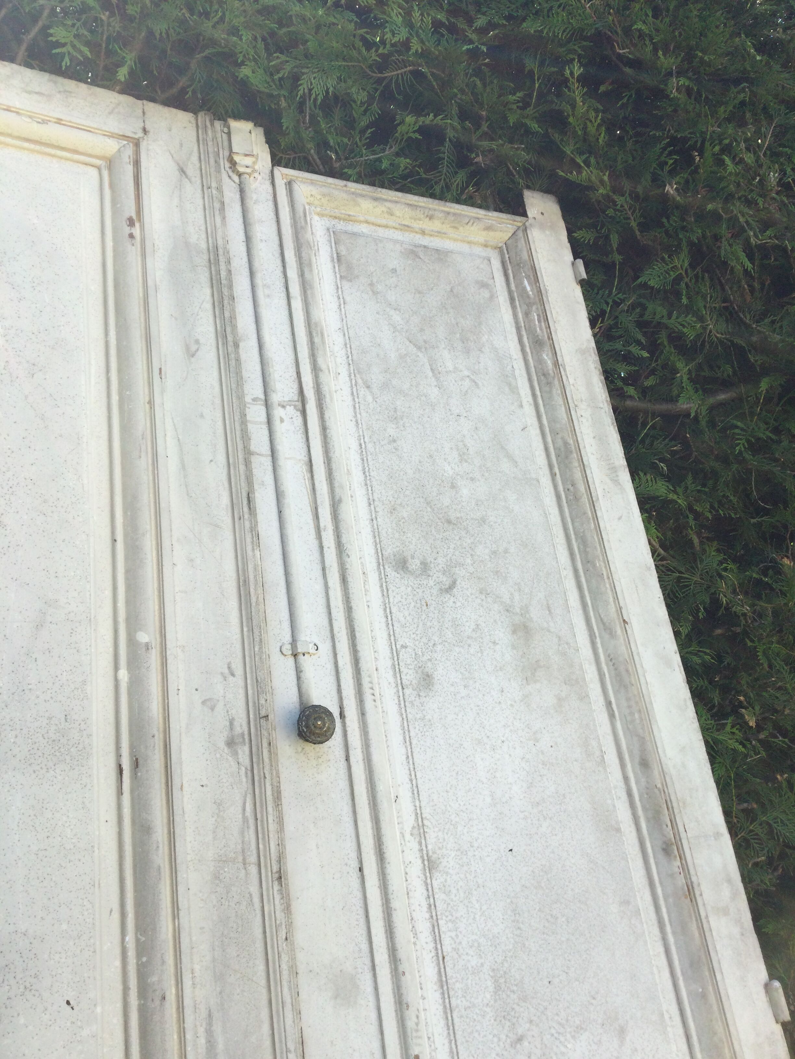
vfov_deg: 58.4
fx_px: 949
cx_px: 398
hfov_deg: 45.4
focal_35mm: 31
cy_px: 530
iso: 25
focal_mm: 3.3
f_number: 2.4
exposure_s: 1/339
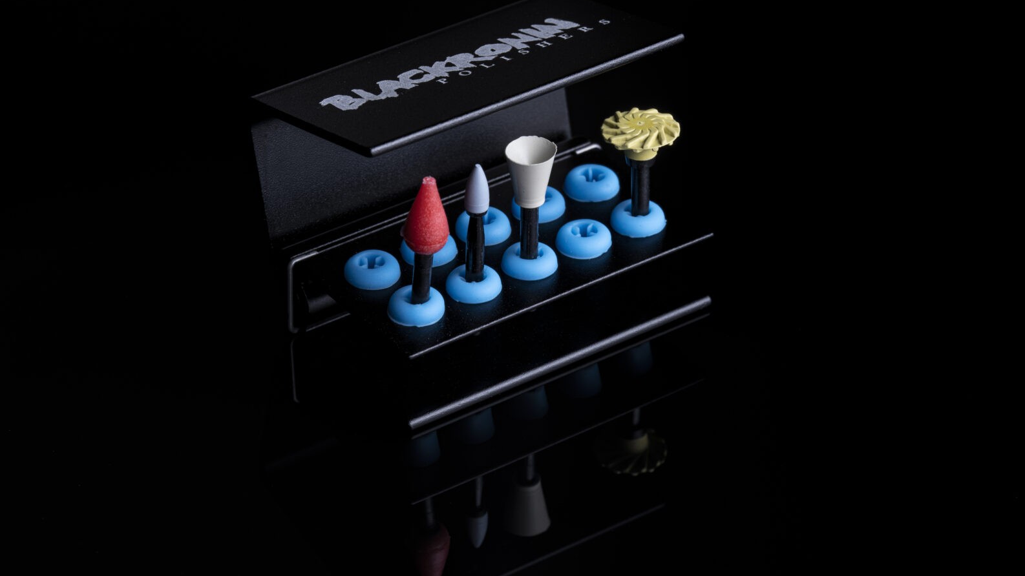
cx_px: 512
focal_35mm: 111
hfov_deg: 19.3
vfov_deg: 10.9
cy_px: 304
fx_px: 3017
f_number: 16
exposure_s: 1/160
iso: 200
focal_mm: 105
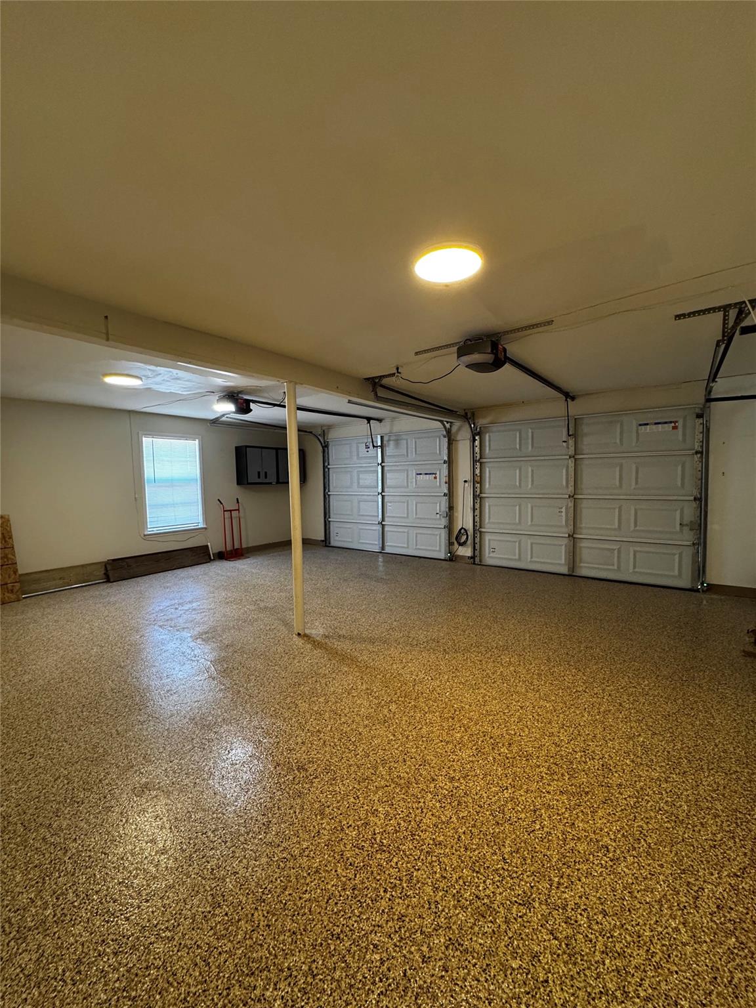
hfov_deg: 85.7
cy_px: 504
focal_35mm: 14
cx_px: 378
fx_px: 408
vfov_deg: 102.1
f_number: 2.2
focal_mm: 2.22
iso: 320
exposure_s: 1/60
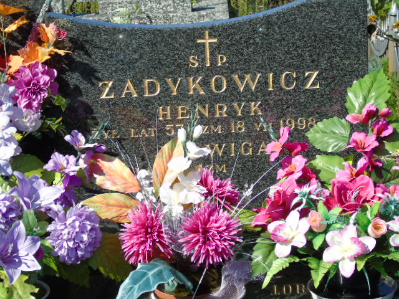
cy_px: 150
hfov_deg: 18.2
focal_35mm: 108
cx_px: 200
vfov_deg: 13.7
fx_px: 1245
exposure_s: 1/500
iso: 80
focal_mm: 19
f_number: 4.4
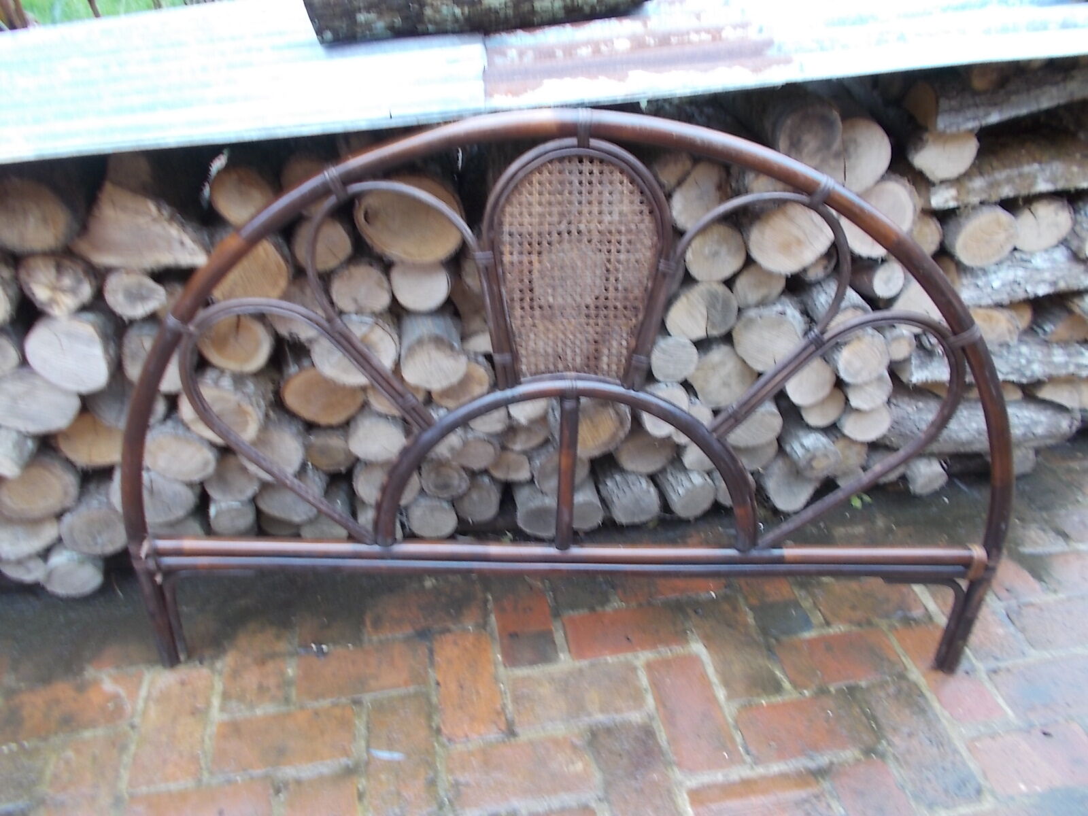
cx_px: 544
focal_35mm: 26
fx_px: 817
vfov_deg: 53.1
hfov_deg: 67.3
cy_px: 408
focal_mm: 4.6
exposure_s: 1/25
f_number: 3.2
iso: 100
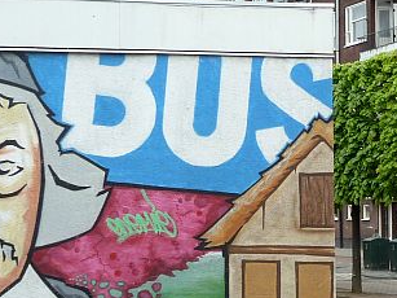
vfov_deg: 14.7
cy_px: 253
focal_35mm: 100
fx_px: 1146
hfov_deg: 18.8
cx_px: 442
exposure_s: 1/60
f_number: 3.4
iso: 80
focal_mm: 5
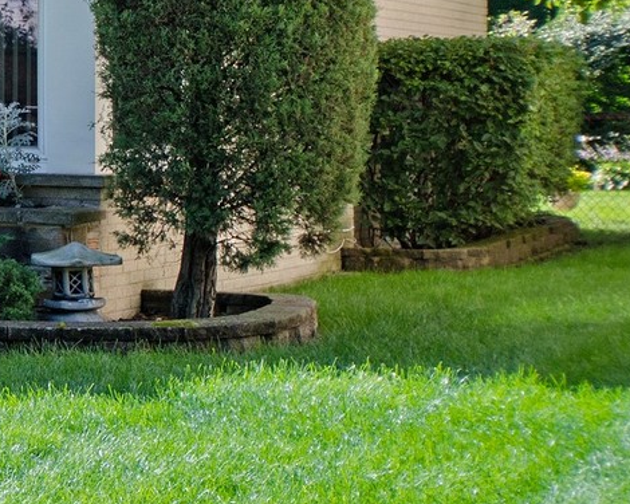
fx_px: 2182
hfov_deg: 14.7
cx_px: -450
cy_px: 29
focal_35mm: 117
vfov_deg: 13.0
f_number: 9
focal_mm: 24
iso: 250
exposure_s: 1/200
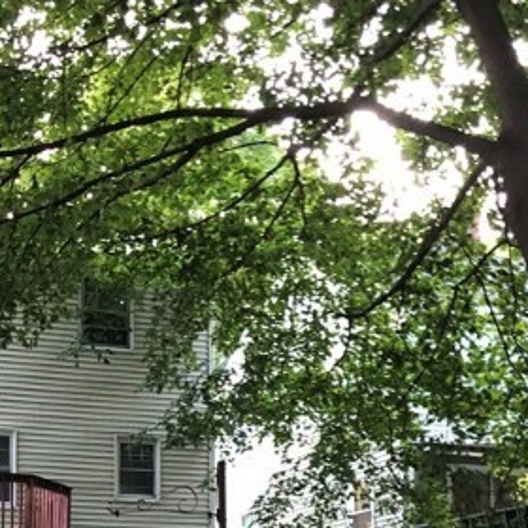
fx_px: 1173
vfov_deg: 23.5
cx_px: 8
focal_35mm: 68
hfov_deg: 24.3
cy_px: 603
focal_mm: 3.99
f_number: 1.8
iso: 100
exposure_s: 1/15
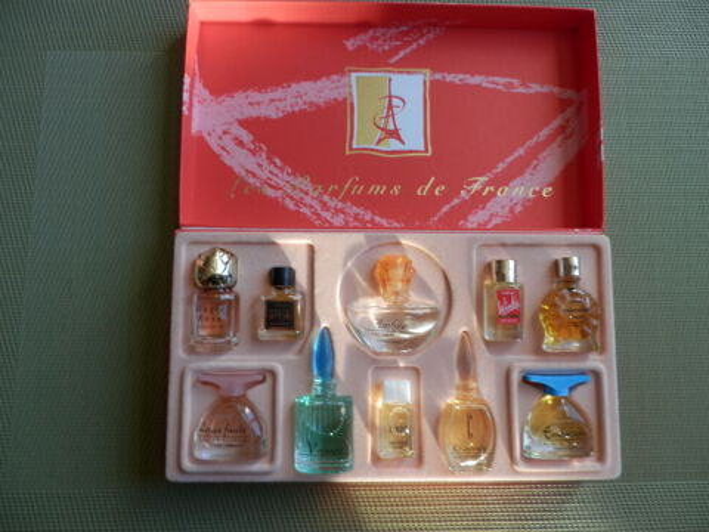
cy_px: 266
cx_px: 354
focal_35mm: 24
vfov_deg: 56.8
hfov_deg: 71.6
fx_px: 492
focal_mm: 4.2
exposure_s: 1/30
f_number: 3
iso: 80
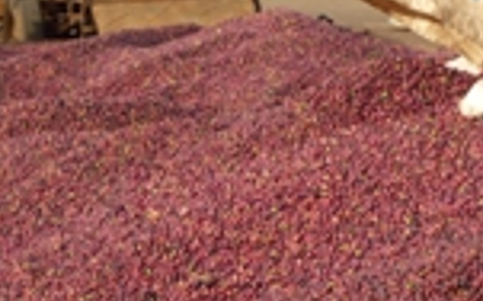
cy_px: 102
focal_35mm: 151
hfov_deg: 13.8
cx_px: 329
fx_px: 1985
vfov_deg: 8.7
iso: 80
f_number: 4
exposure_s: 1/200
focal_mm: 7.9
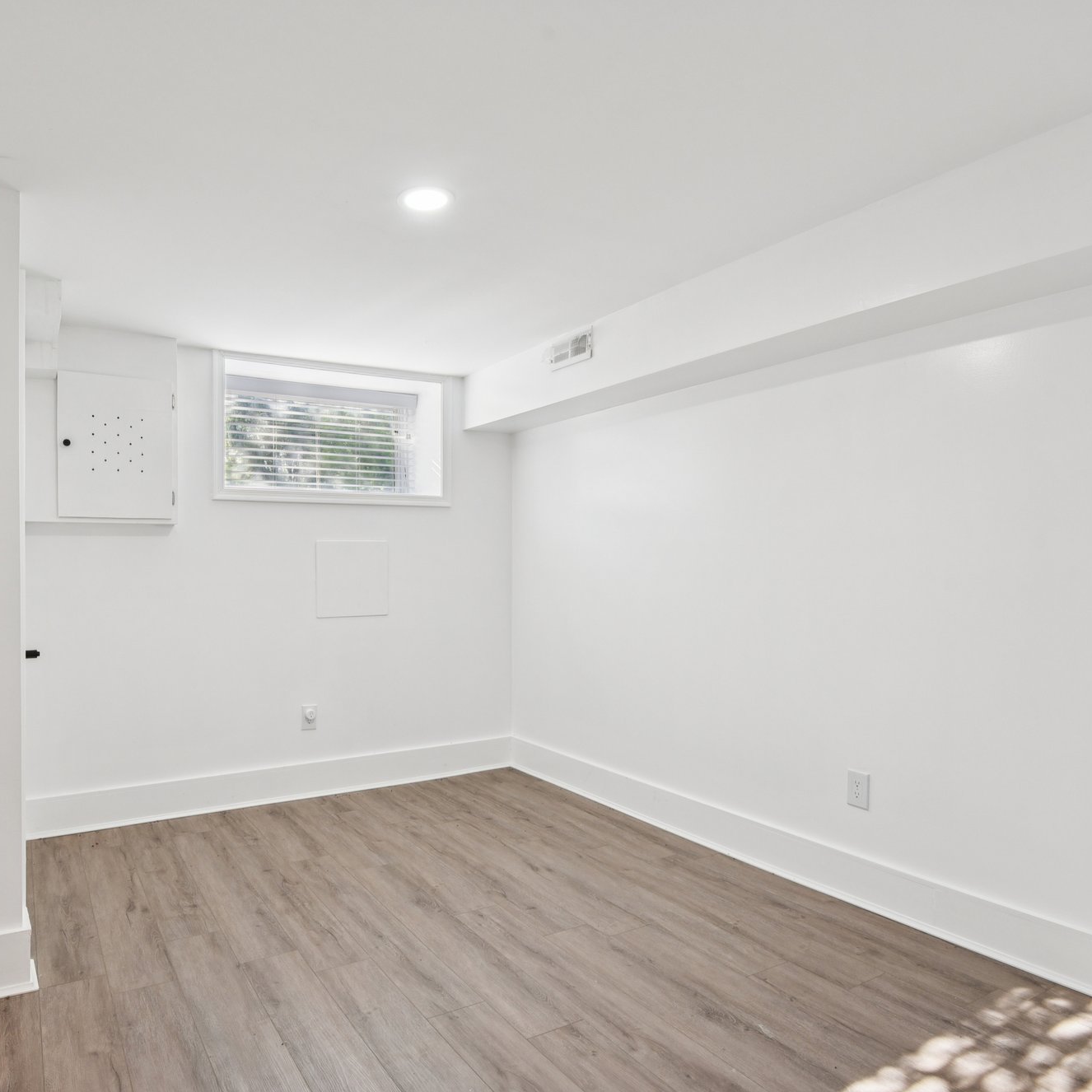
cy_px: 561
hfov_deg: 71.3
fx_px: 749
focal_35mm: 21
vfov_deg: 72.1
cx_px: 428
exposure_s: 1/50
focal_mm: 16
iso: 400
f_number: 8
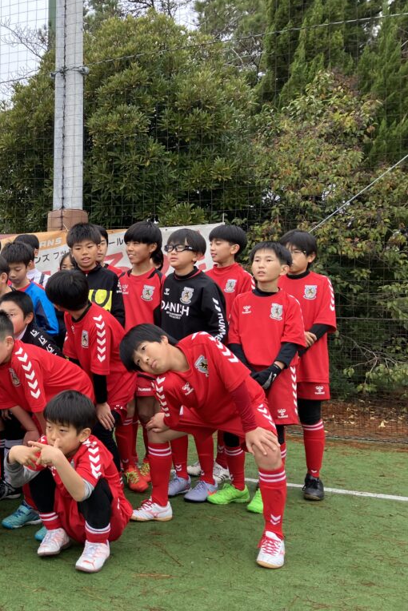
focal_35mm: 39
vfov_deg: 49.6
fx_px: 663
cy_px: 305
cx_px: -1
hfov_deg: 31.6
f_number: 1.8
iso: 40
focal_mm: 3.99
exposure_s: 1/121
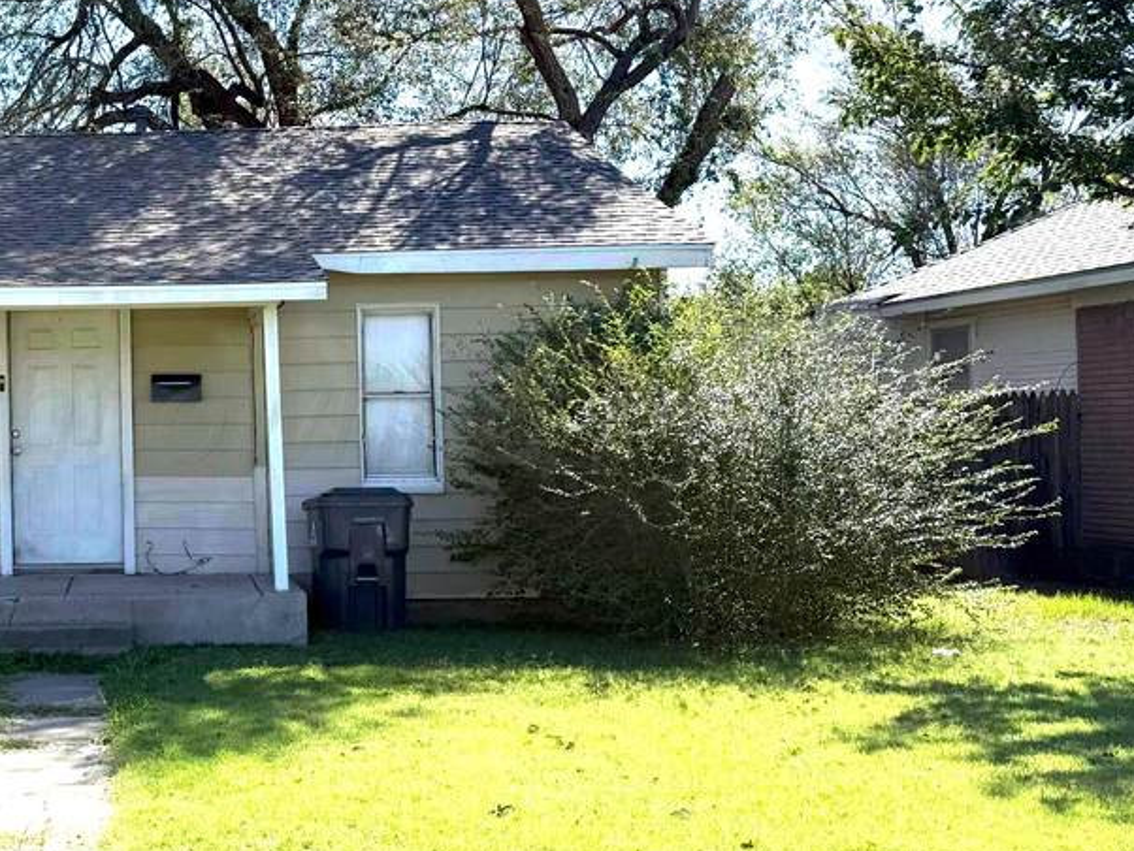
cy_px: 424
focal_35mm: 51
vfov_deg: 28.6
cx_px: 89
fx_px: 1671
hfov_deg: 35.1
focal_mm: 6.76
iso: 80
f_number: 1.78
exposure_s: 1/4405
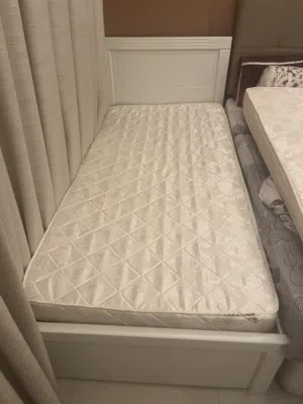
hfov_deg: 53.1
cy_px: 202
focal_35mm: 26
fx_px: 303
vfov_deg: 67.3
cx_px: 152
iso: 160
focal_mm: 5.1
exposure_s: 1/50
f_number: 1.6
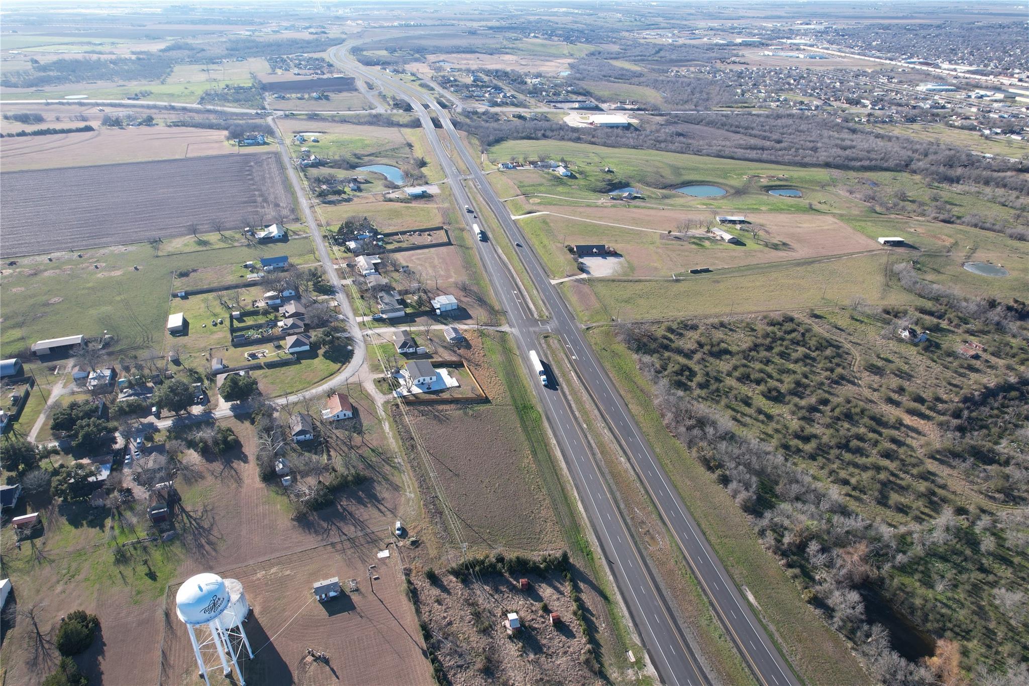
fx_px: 629
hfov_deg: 78.6
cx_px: 514
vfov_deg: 57.2
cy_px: 343
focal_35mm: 22
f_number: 2.8
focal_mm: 8.38
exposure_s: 1/640
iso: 100
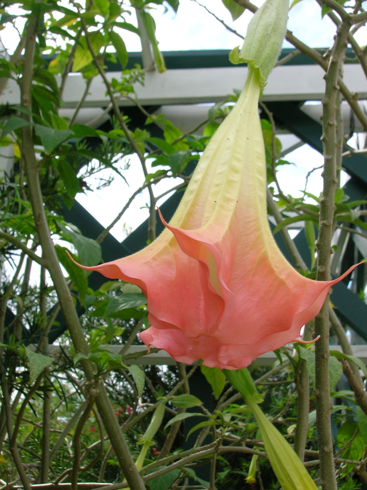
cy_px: 245
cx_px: 184
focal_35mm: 46
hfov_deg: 31.5
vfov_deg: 41.3
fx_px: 651
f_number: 5.4
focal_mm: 7.7
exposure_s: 1/187
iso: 50
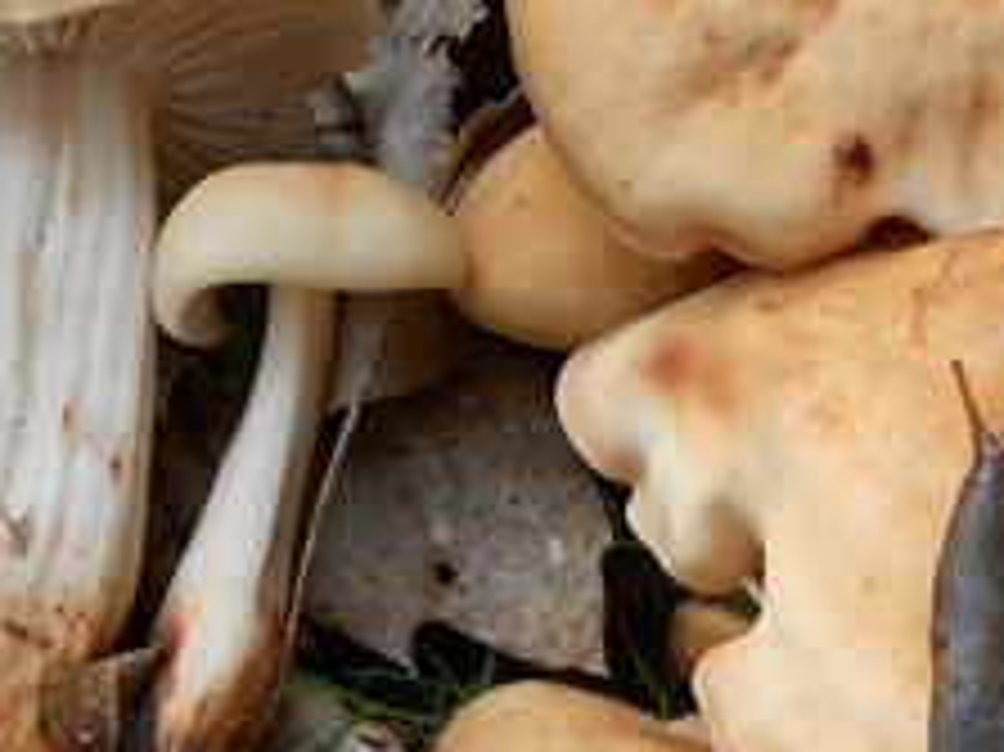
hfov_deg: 29.4
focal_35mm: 65
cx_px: 756
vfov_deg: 22.4
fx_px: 1884
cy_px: 520
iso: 80
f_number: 3.4
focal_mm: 5.1
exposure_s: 1/250
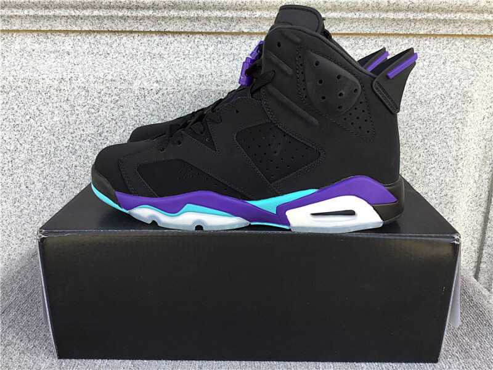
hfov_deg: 58.4
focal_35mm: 31
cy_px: 185
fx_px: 442
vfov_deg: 45.4
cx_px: 246
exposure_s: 1/100
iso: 32
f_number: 2.4
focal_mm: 3.3
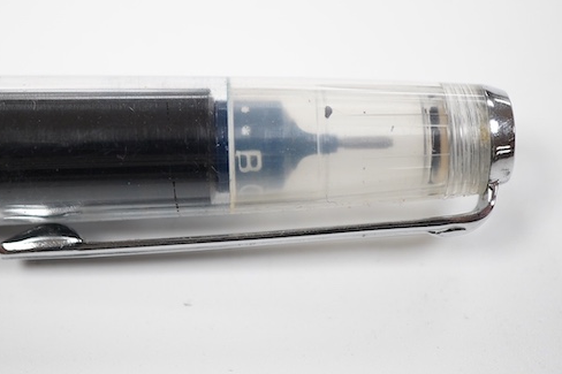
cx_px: 188
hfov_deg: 24.4
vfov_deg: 16.4
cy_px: 121
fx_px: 1295
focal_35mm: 83
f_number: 5
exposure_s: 1/125
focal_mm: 30
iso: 640
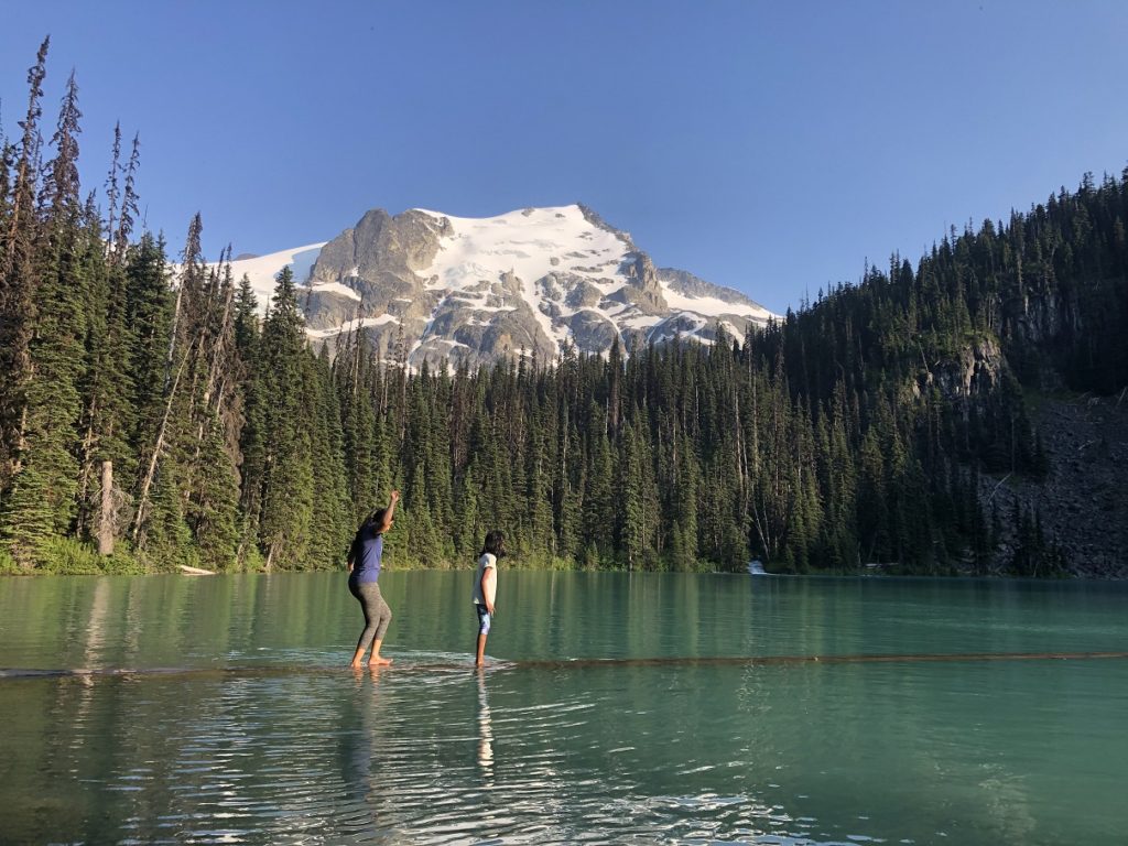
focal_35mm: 28
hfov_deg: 63.4
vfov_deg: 49.7
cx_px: 564
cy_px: 423
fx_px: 912
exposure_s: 1/762
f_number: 1.8
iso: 20
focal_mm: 3.99
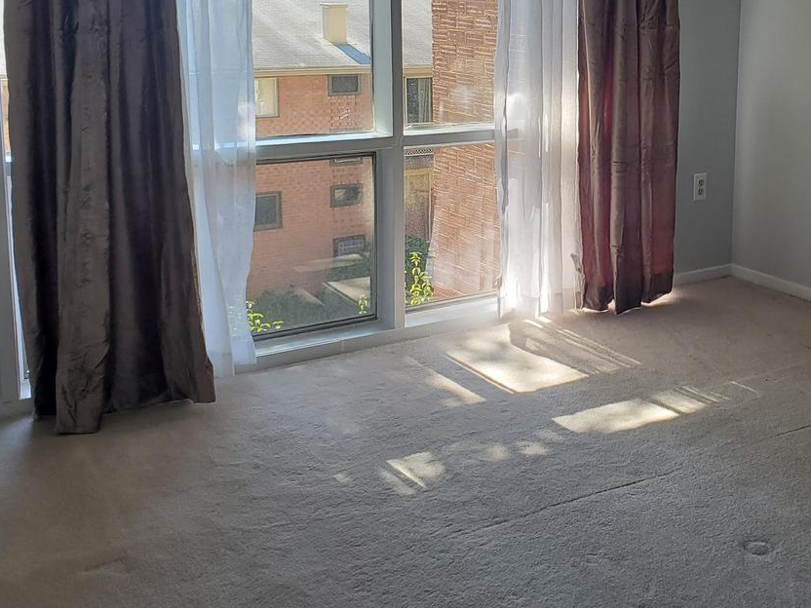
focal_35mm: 45
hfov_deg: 40.7
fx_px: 1054
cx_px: 619
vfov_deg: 31.6
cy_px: 146
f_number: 2.4
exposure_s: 1/164
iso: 50
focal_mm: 4.3
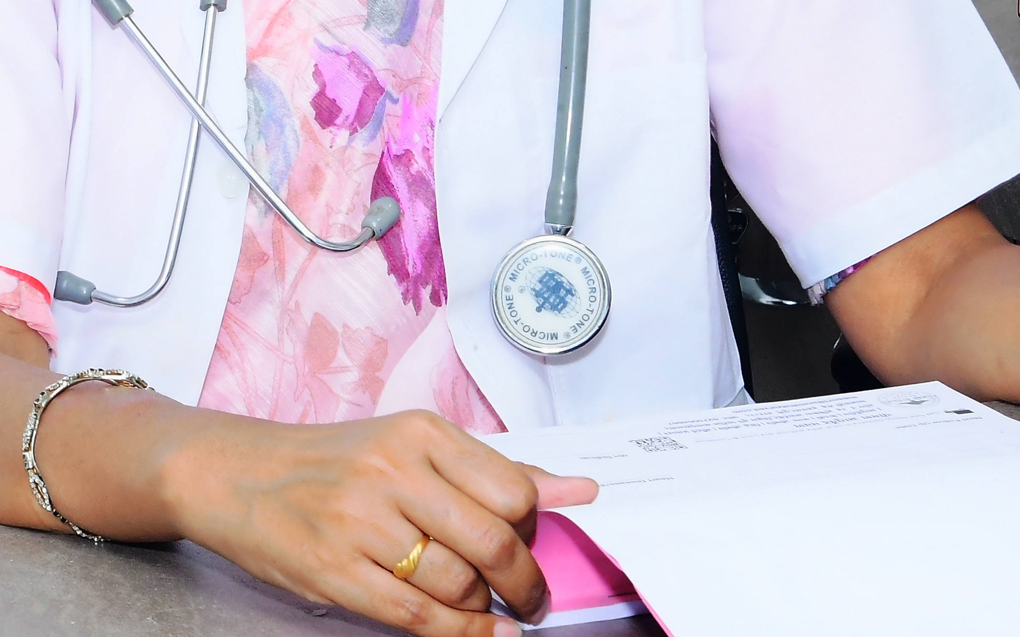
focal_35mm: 218
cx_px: 383
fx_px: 6060
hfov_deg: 9.6
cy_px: -126
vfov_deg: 6.0
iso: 1250
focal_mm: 55
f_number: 8
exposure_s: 1/125
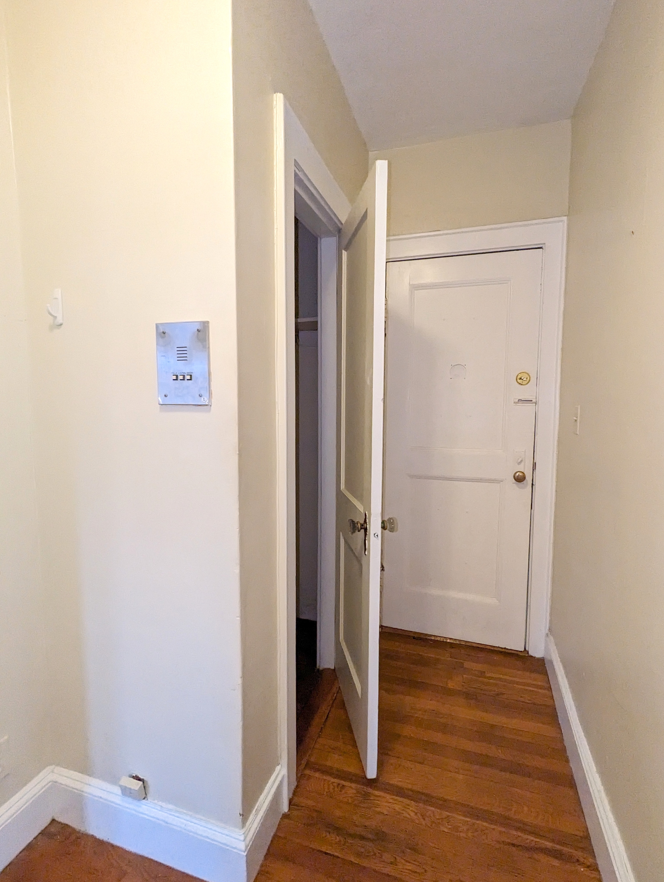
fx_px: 408
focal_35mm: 16
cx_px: 332
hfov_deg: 78.2
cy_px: 441
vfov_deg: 94.4
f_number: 2.2
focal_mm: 2.35
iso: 538
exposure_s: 1/60
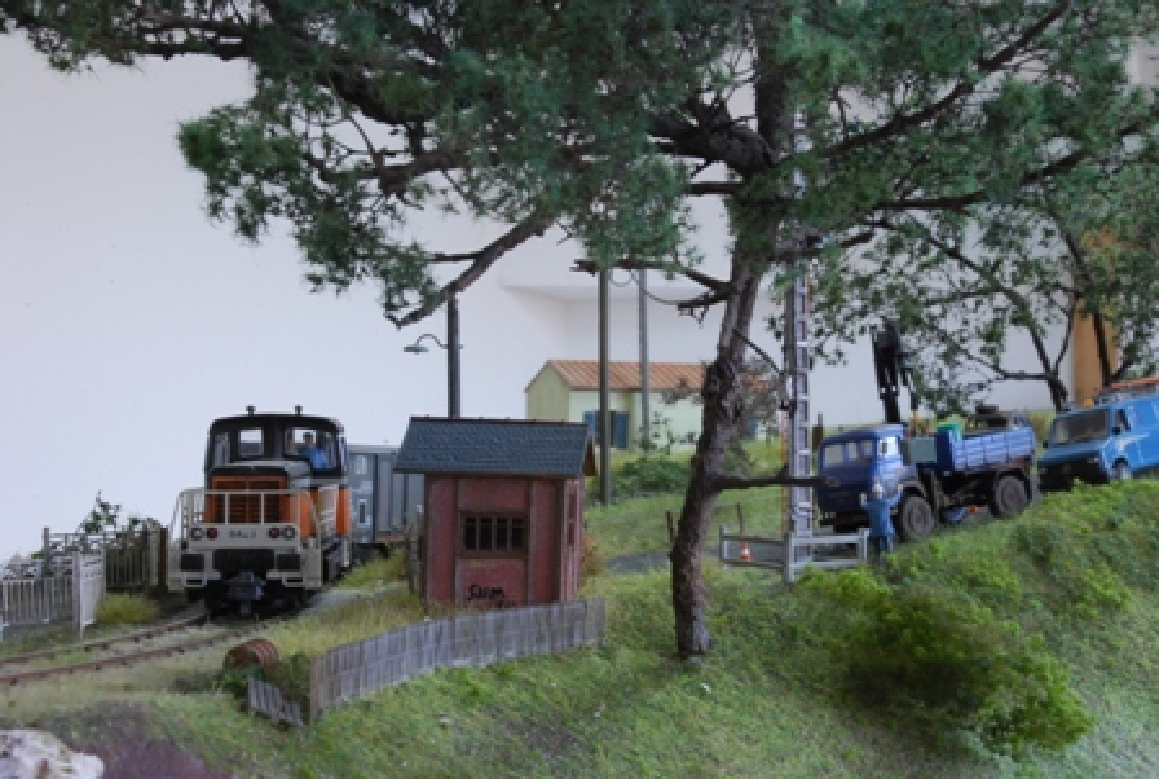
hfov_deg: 25.9
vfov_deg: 17.6
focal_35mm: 78
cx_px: 580
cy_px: 390
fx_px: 2517
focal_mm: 52
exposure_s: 1/1.6
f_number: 29
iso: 800
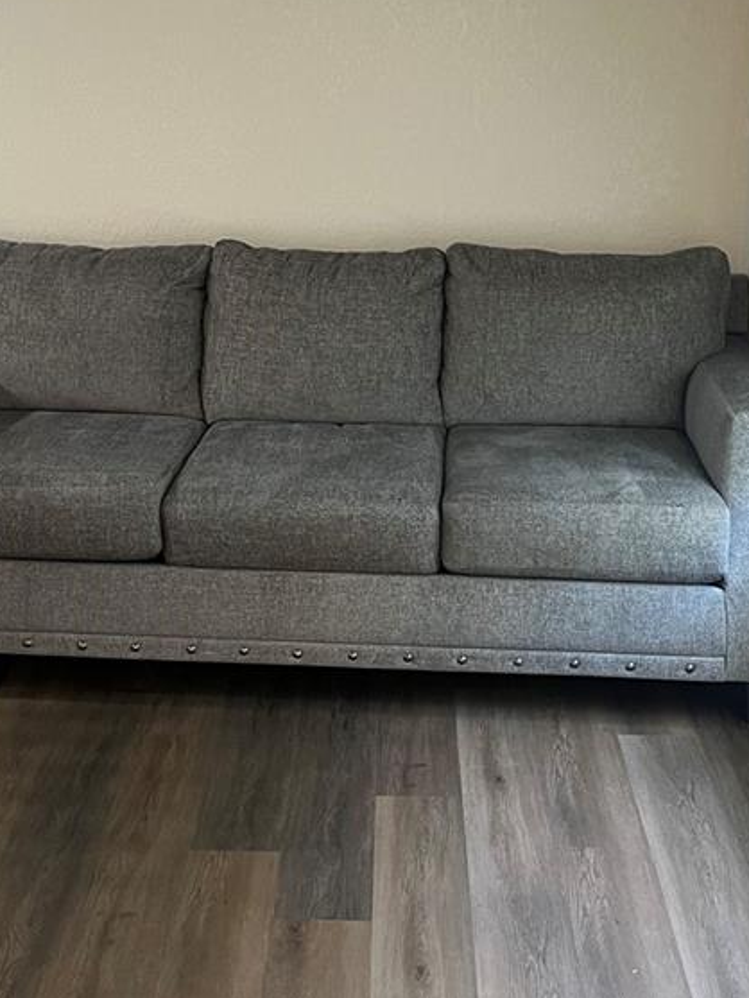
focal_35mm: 56
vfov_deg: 34.3
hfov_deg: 26.1
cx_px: 335
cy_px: 419
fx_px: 1615
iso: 250
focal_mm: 5.7
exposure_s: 1/60
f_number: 1.5
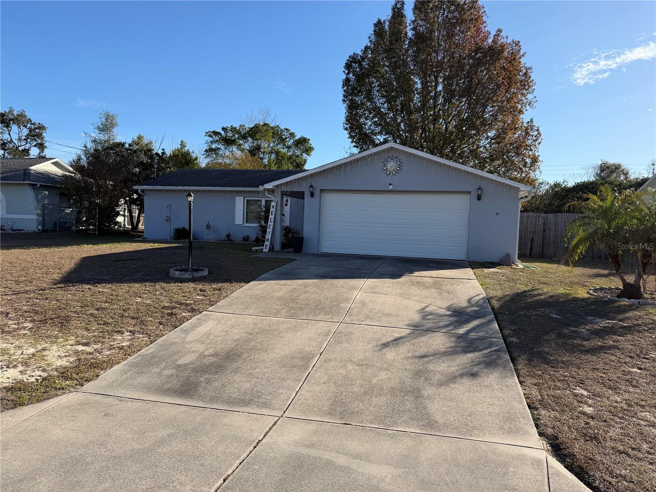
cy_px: 246
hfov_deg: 71.6
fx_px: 455
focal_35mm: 24
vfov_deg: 56.8
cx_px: 328
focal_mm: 6.76
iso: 80
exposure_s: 1/3584
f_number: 1.78
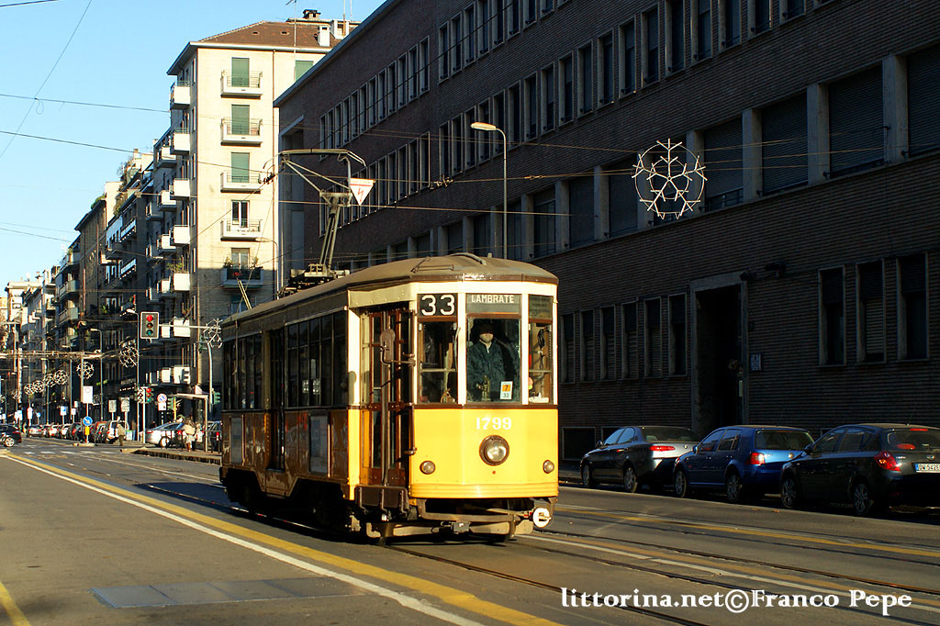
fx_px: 1762
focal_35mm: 68
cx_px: 470
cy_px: 313
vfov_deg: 20.1
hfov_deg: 29.9
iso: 200
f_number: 5.6
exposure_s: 1/500
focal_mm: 45
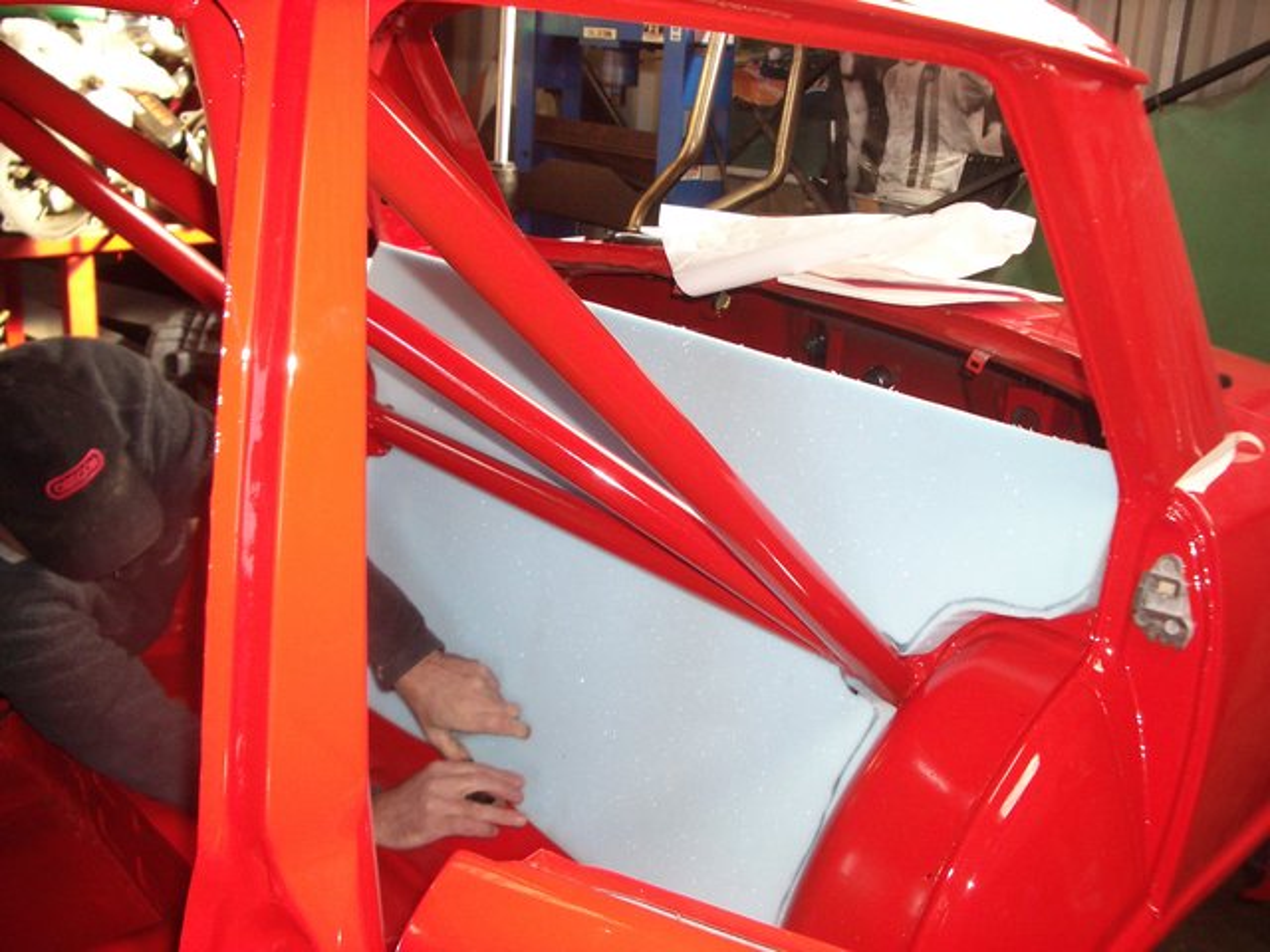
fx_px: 1284
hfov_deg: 52.6
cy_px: 476
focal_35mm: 35
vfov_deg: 40.7
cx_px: 635
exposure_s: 1/60
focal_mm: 5.8
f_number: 2.6
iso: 200
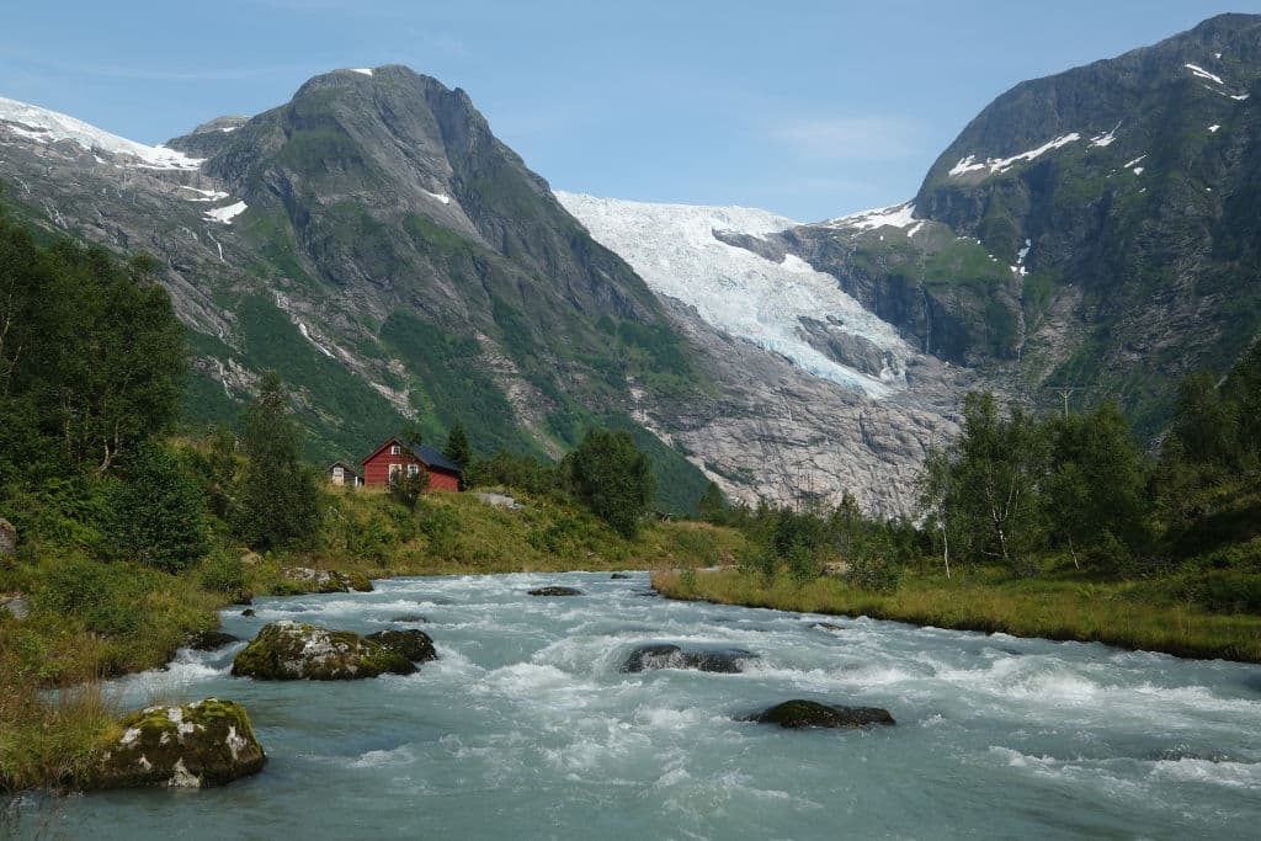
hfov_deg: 57.2
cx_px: 630
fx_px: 1156
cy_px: 420
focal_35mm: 33
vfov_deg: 40.0
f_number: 7.1
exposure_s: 1/125
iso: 320
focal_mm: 21.9
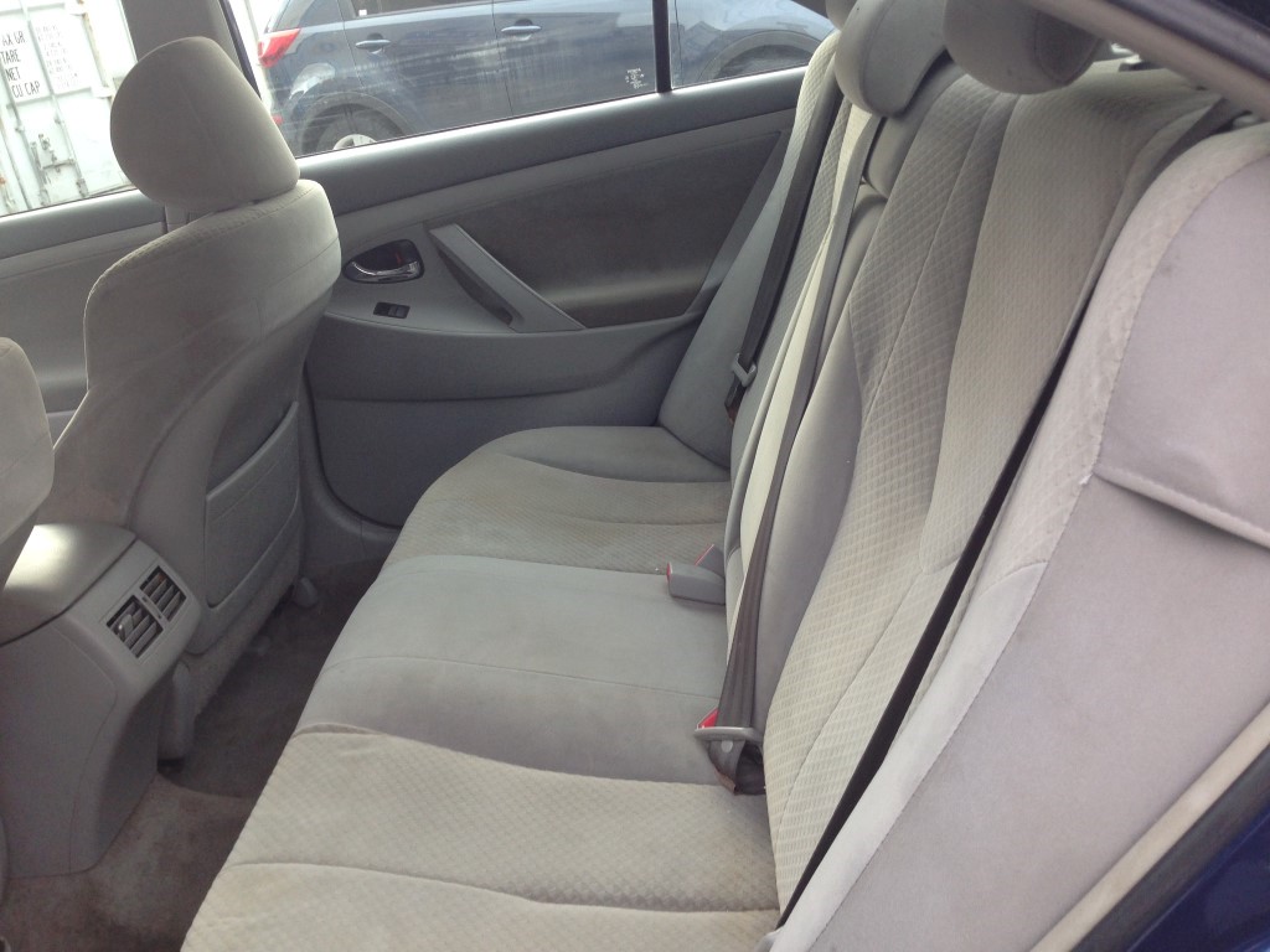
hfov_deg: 55.4
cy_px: 476
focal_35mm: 33
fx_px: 1211
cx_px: 635
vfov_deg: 42.9
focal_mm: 4.12
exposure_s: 1/120
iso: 64
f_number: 2.4
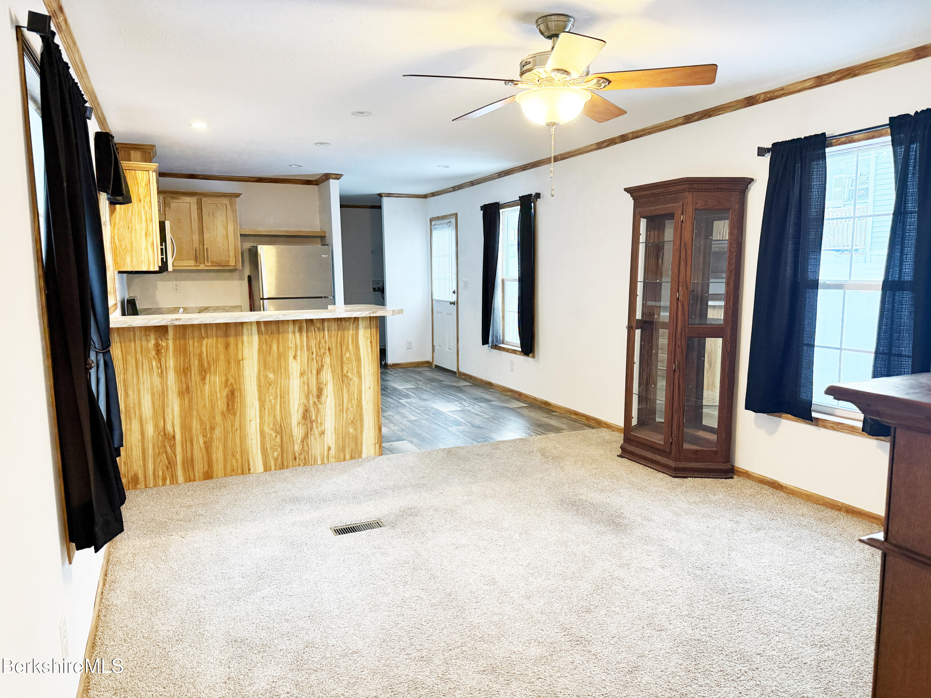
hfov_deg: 71.6
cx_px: 466
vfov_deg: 56.8
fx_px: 645
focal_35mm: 24
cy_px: 349
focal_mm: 6.76
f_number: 1.78
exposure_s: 1/60
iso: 320
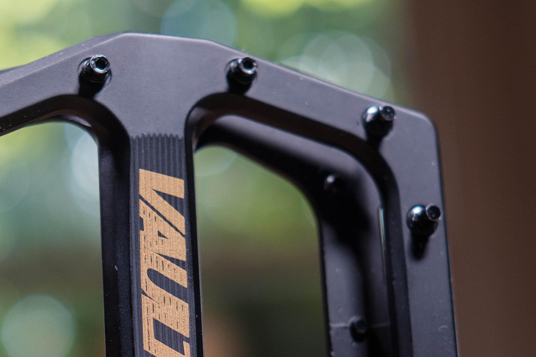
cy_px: 287
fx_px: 1742
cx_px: 163
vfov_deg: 11.7
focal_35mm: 117
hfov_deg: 17.4
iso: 400
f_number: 3.2
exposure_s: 1/250
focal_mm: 35
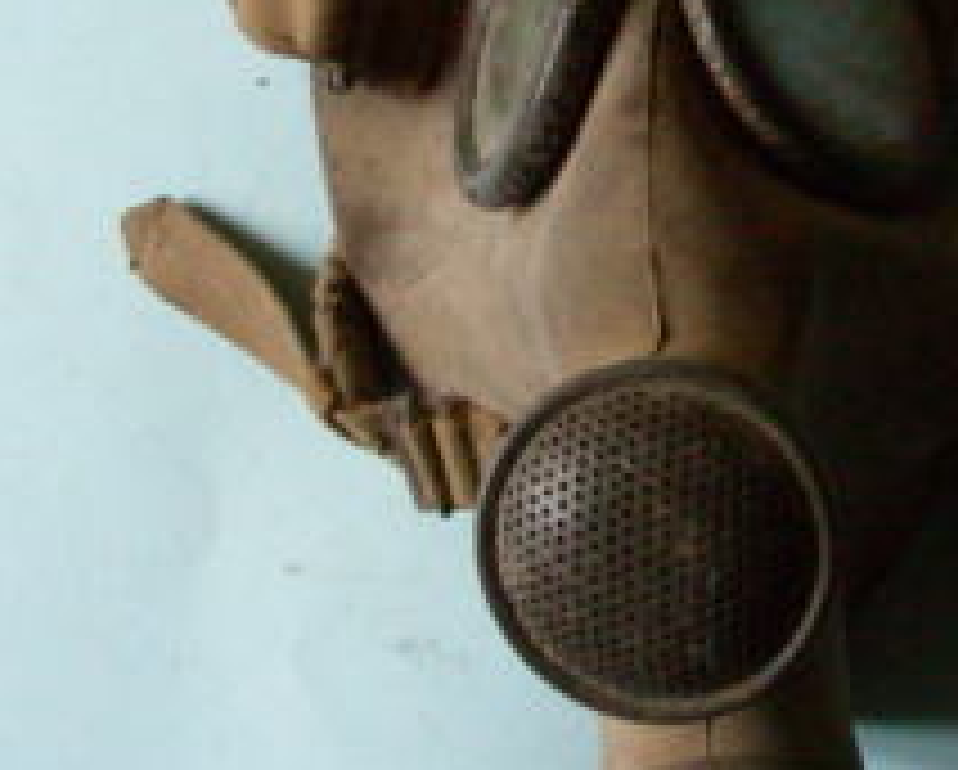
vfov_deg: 17.6
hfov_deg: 21.2
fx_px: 2470
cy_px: 223
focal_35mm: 87
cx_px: 967
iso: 400
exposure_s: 1/60.1
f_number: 3.5
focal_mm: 6.3
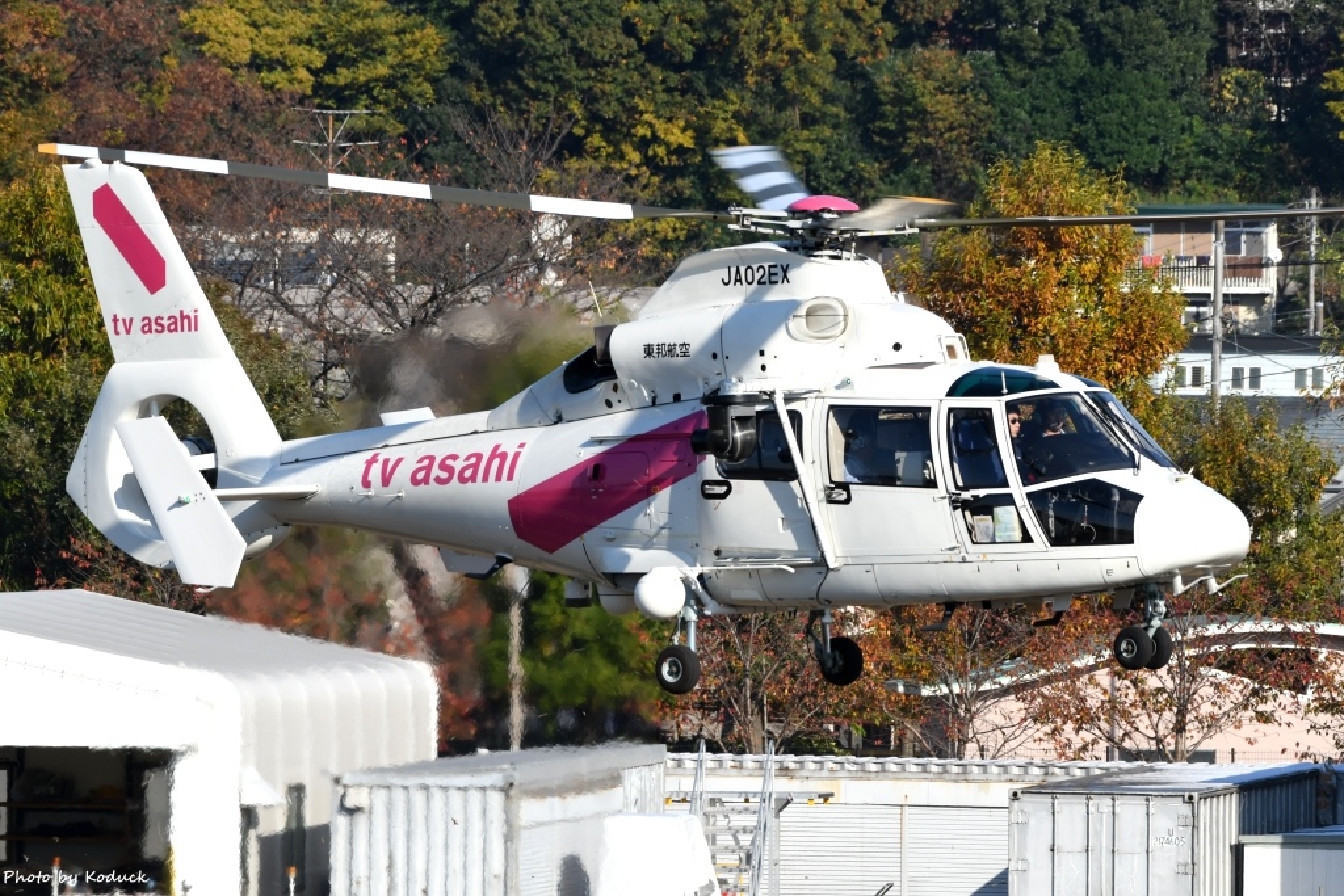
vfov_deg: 3.1
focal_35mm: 450
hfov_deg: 4.6
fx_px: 16801
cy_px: 448
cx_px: 672
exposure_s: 1/1000
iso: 400
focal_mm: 300
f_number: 8
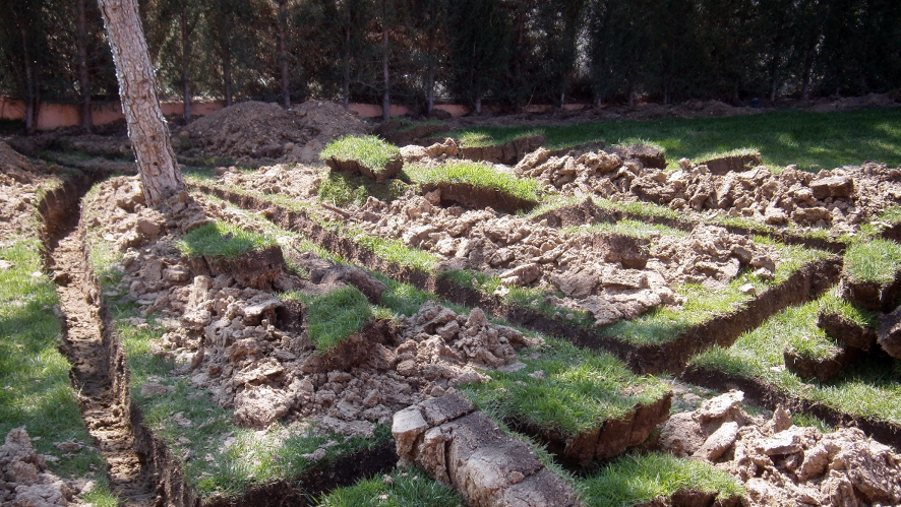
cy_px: 313
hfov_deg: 39.9
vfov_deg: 23.0
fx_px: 1243
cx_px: 453
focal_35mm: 52
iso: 80
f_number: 3.4
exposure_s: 1/200
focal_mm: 8.3
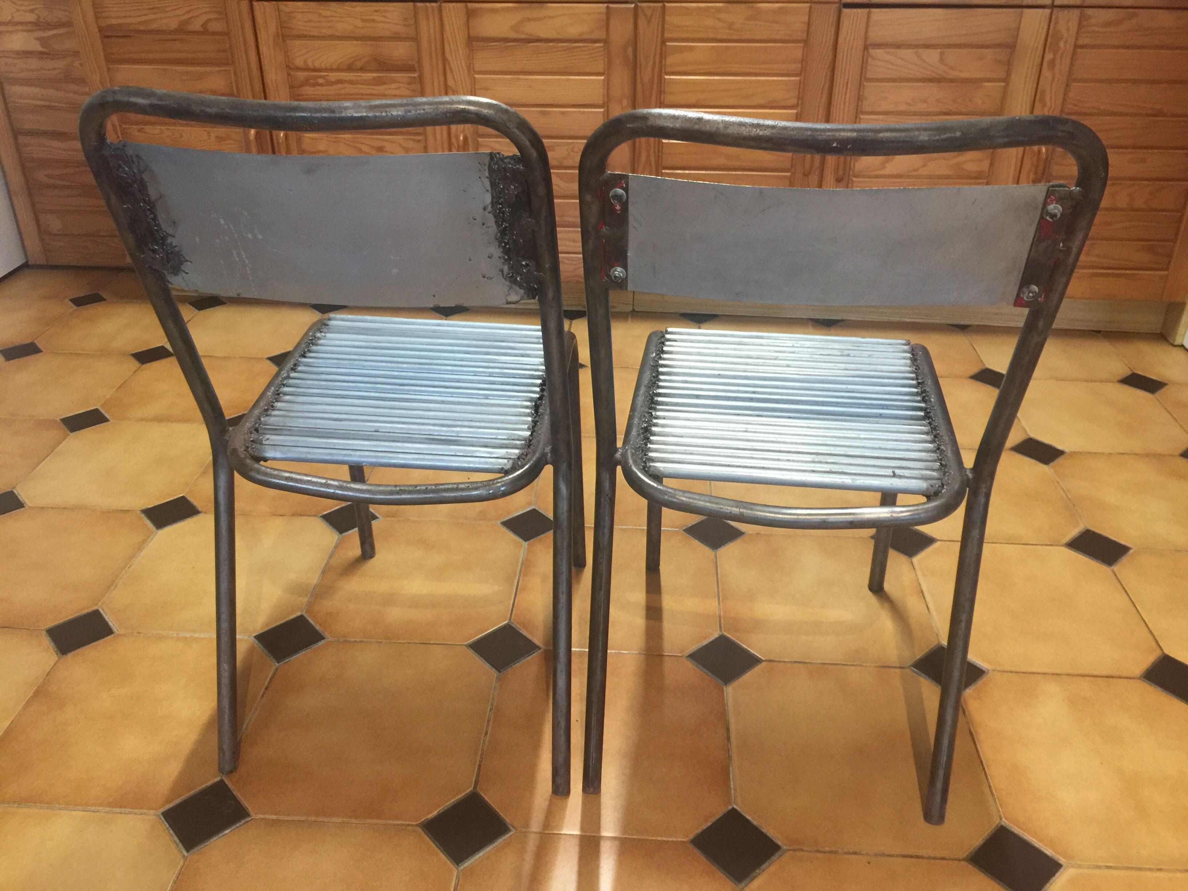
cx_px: 594
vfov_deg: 48.2
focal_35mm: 29
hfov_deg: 61.7
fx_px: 995
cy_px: 446
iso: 125
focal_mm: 4.15
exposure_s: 1/10
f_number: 2.2
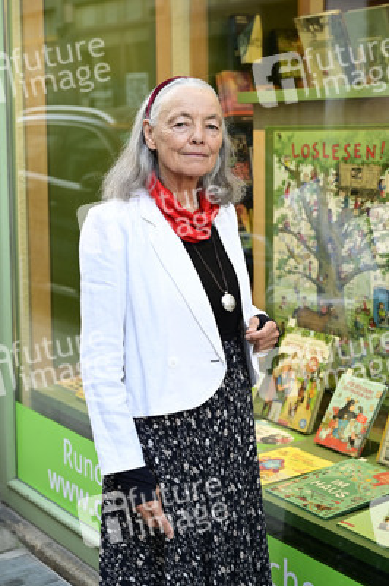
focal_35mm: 50
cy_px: 293
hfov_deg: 26.9
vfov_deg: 39.6
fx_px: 812
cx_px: 194
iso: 1600
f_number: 4
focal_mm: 50
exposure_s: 1/400
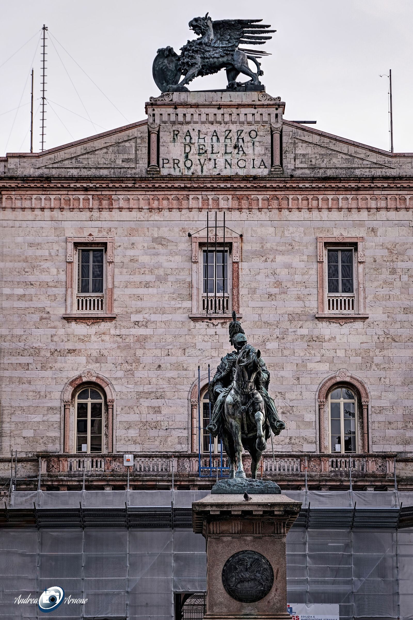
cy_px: 310
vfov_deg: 27.0
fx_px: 1291
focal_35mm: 75
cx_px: 206
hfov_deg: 18.2
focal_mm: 50
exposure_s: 1/250
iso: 200
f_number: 5.6
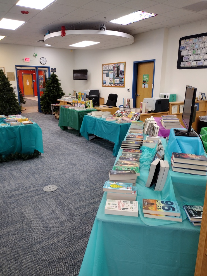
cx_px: 103
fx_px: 223
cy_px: 142
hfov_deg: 49.8
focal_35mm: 28
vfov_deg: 63.4
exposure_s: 1/60
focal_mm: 4.71
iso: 156
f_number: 1.7
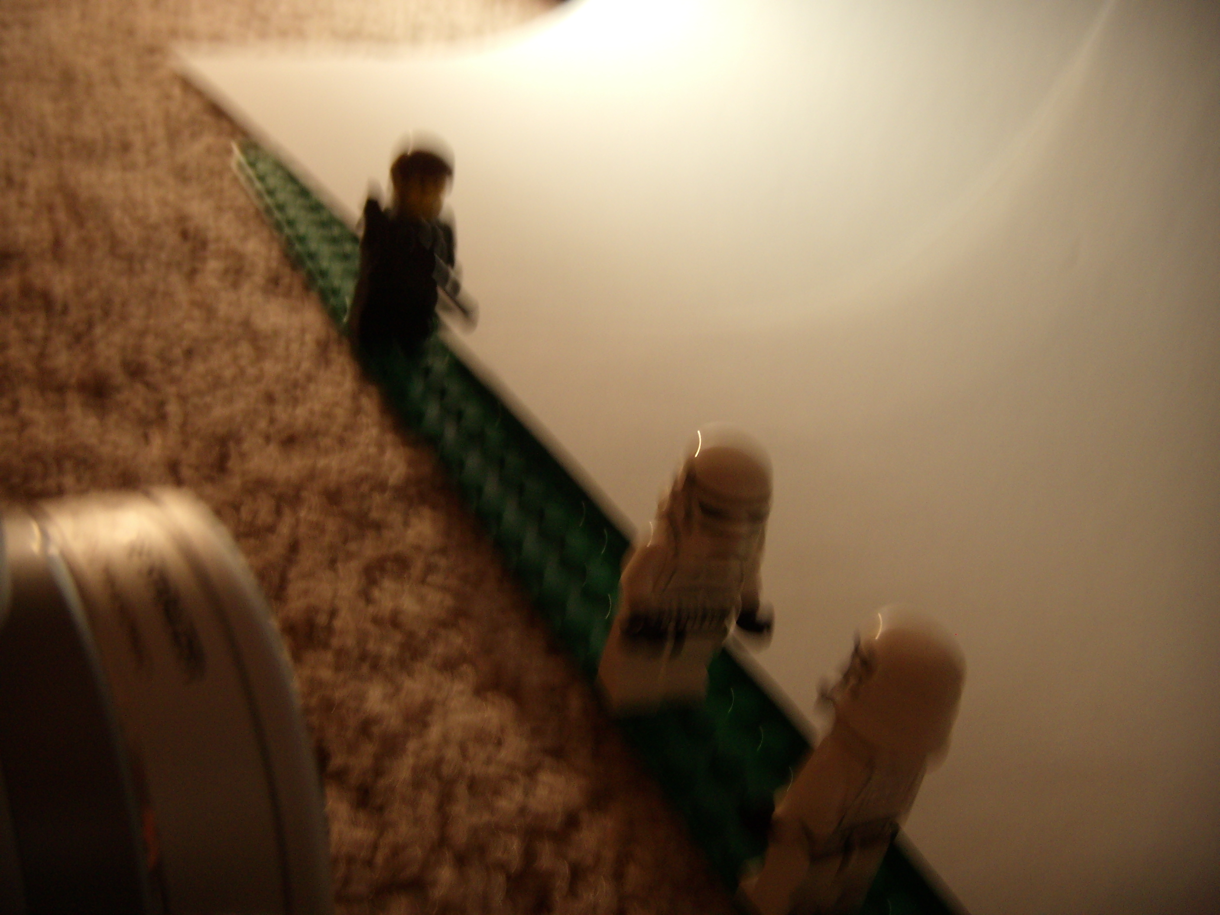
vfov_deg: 37.7
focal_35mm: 38
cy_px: 458
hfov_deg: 49.0
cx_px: 610
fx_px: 1339
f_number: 3.5
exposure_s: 1/13.7
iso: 100
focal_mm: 6.4
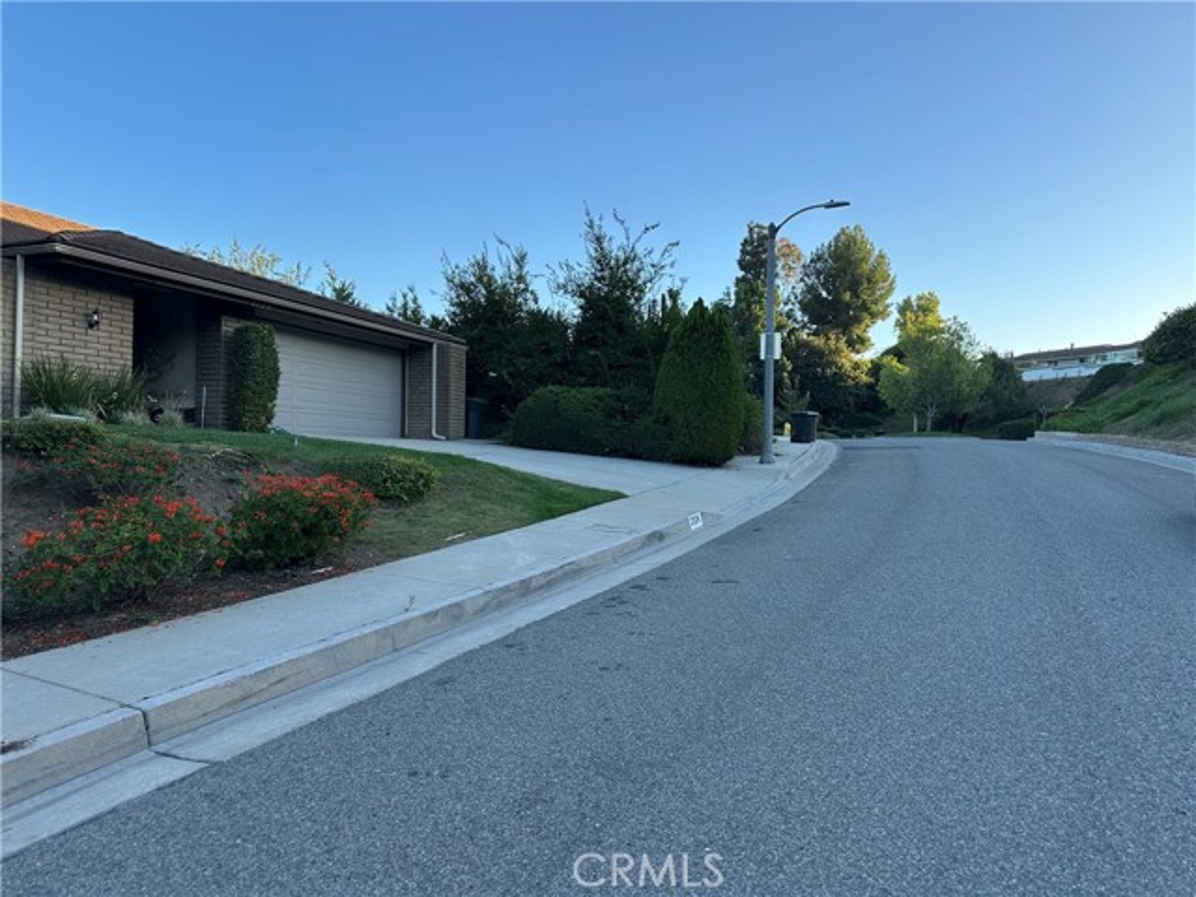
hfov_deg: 71.6
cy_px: 448
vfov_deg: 56.8
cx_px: 598
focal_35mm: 24
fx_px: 829
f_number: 1.78
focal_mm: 6.86
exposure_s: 1/1227
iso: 80
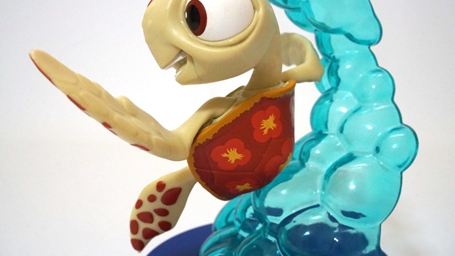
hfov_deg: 44.1
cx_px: 229
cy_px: 106
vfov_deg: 25.7
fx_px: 562
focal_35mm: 47
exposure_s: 1/60
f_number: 11
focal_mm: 29
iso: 2500
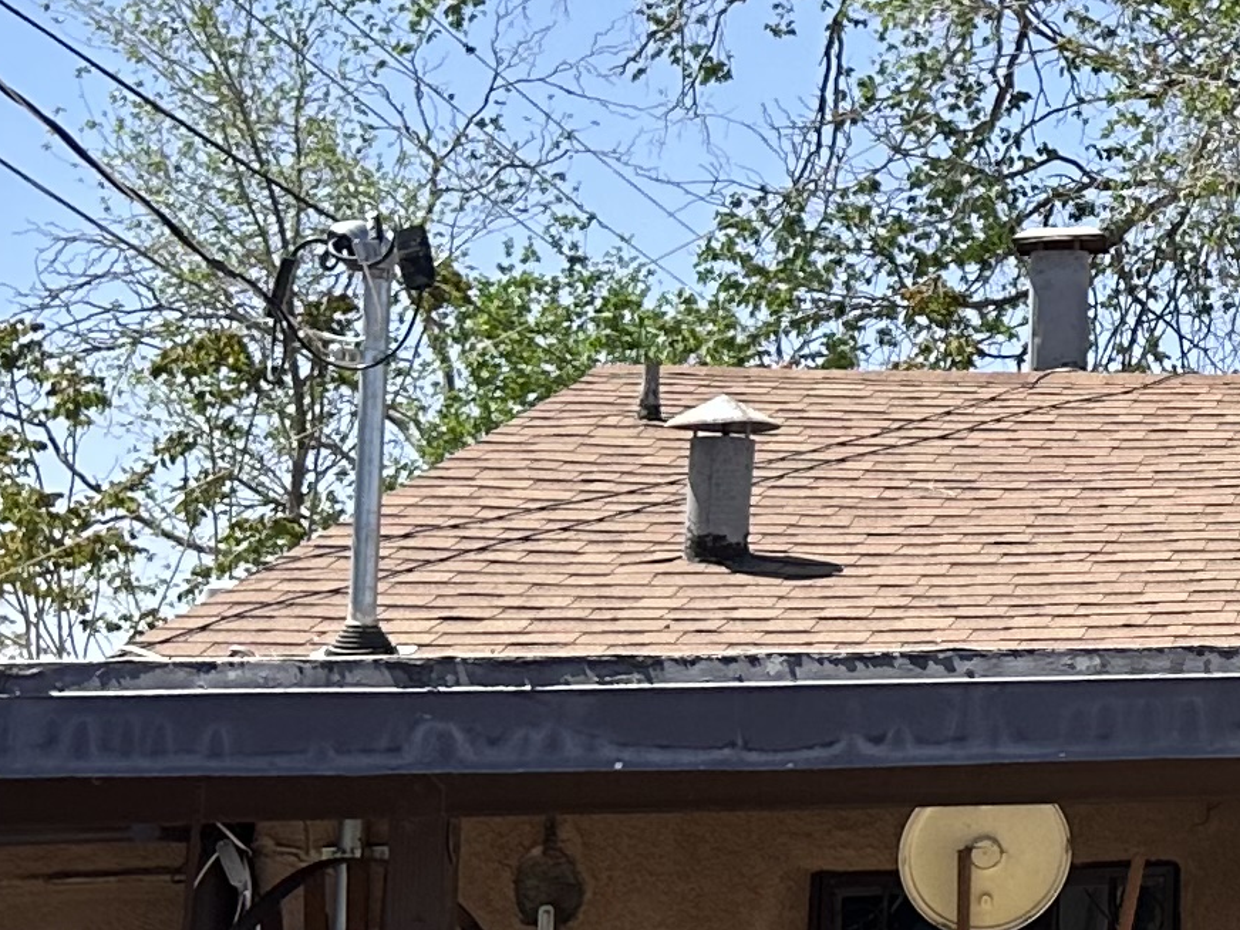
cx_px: 2257
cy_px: 228
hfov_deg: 15.2
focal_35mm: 111
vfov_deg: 13.3
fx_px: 3976
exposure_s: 1/2967
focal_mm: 6.86
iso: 80
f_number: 1.78
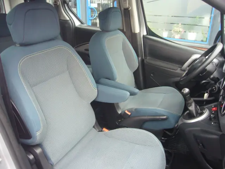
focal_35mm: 28
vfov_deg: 49.7
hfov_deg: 63.4
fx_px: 182
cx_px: 112
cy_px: 84
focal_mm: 4.6
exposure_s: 1/15
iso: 200
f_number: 2.8
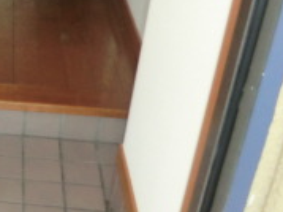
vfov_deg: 17.1
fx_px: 703
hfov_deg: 20.6
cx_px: -93
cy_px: 81
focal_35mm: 86
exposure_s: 1/60
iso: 160
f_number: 3.2
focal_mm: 4.3
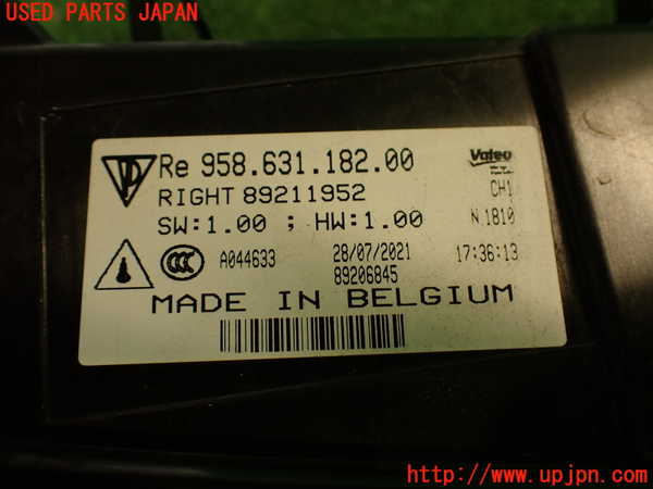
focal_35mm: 32
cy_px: 244
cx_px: 326
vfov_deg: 44.2
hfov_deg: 56.8
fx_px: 604
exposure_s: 1/50
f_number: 2.4
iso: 200
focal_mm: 5.79
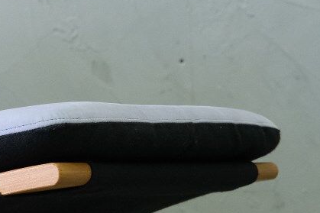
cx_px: -63
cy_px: 215
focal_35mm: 164
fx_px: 1457
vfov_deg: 8.3
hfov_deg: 12.3
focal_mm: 35.8
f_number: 4
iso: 2500
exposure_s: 1/52
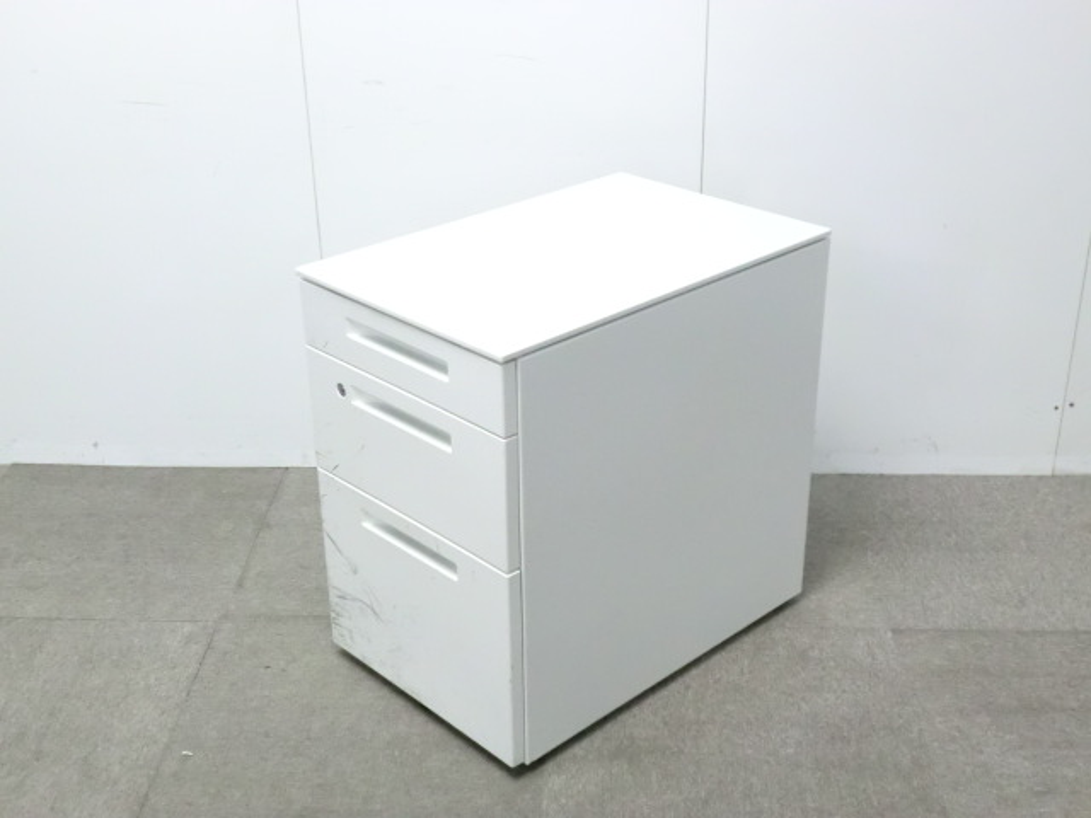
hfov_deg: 42.1
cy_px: 409
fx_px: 1418
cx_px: 546
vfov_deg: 32.2
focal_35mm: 45
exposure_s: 1/30
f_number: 4.3
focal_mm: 8.2
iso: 800
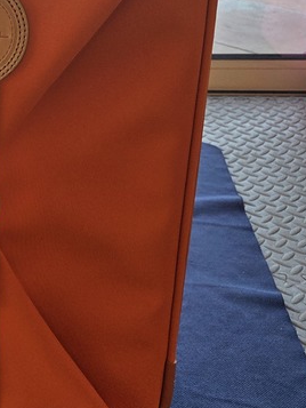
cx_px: -47
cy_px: 178
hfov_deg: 21.0
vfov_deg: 29.4
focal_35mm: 66
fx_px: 777
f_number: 1.8
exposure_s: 1/180
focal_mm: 5.4
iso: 50
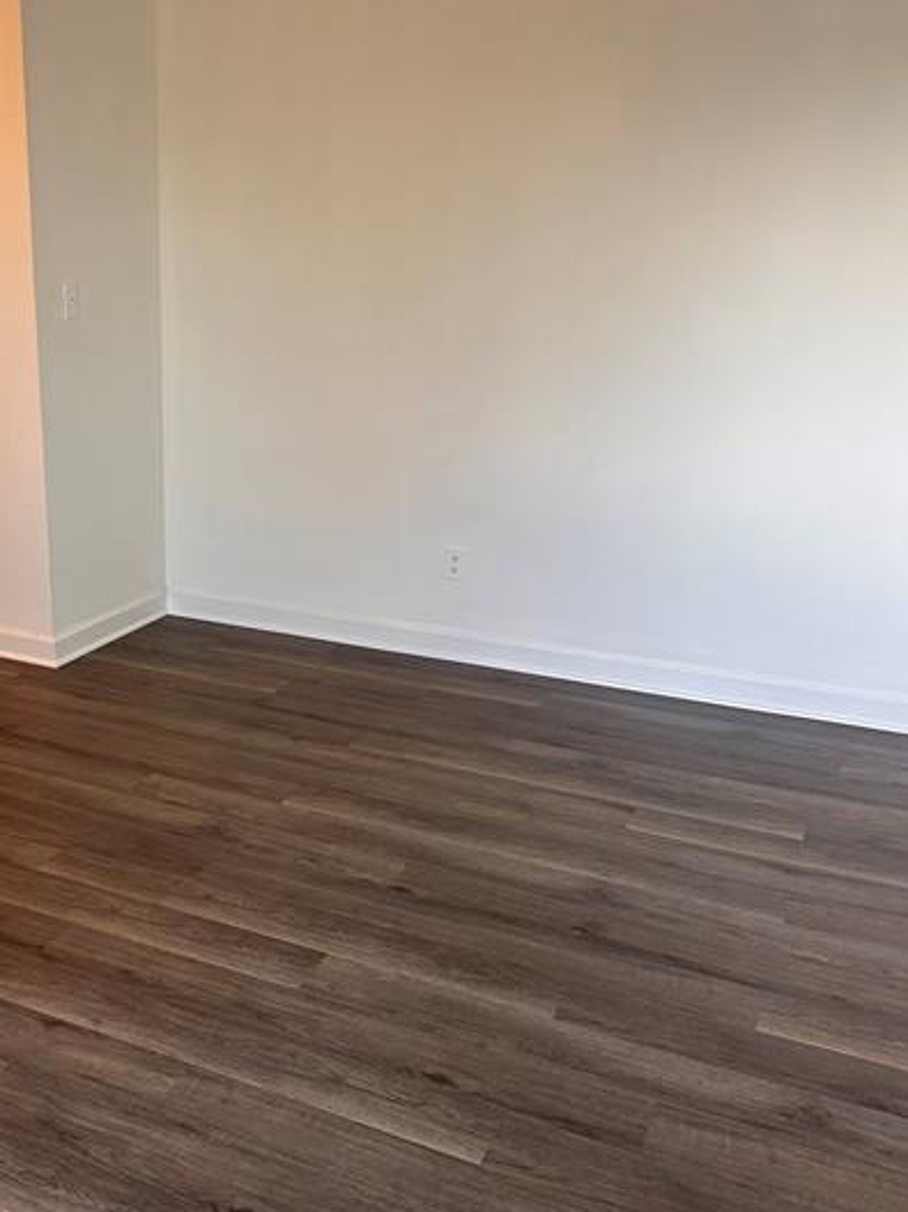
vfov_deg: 52.5
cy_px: 688
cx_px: 276
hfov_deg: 40.0
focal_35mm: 35
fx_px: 1225
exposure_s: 1/69
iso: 250
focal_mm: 6.86
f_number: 1.78
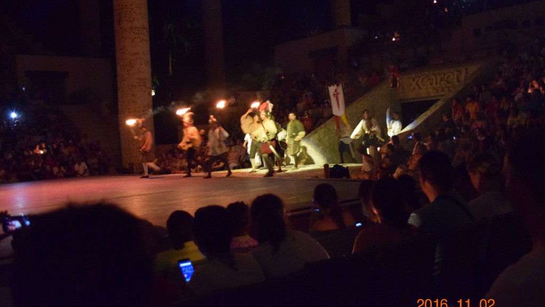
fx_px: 593
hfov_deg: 49.4
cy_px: 150
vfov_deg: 29.0
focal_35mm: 41
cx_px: 273
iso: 6400
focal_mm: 26
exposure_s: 1/15
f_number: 4
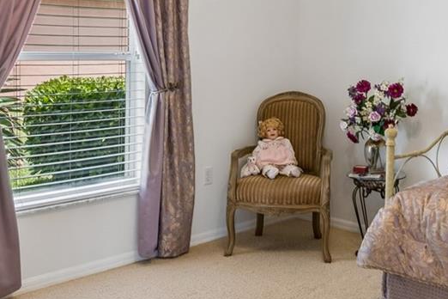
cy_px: 86
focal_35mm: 46
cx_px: 302
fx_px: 572
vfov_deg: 28.9
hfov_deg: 42.1
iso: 100
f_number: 7.1
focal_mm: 10
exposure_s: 1/13
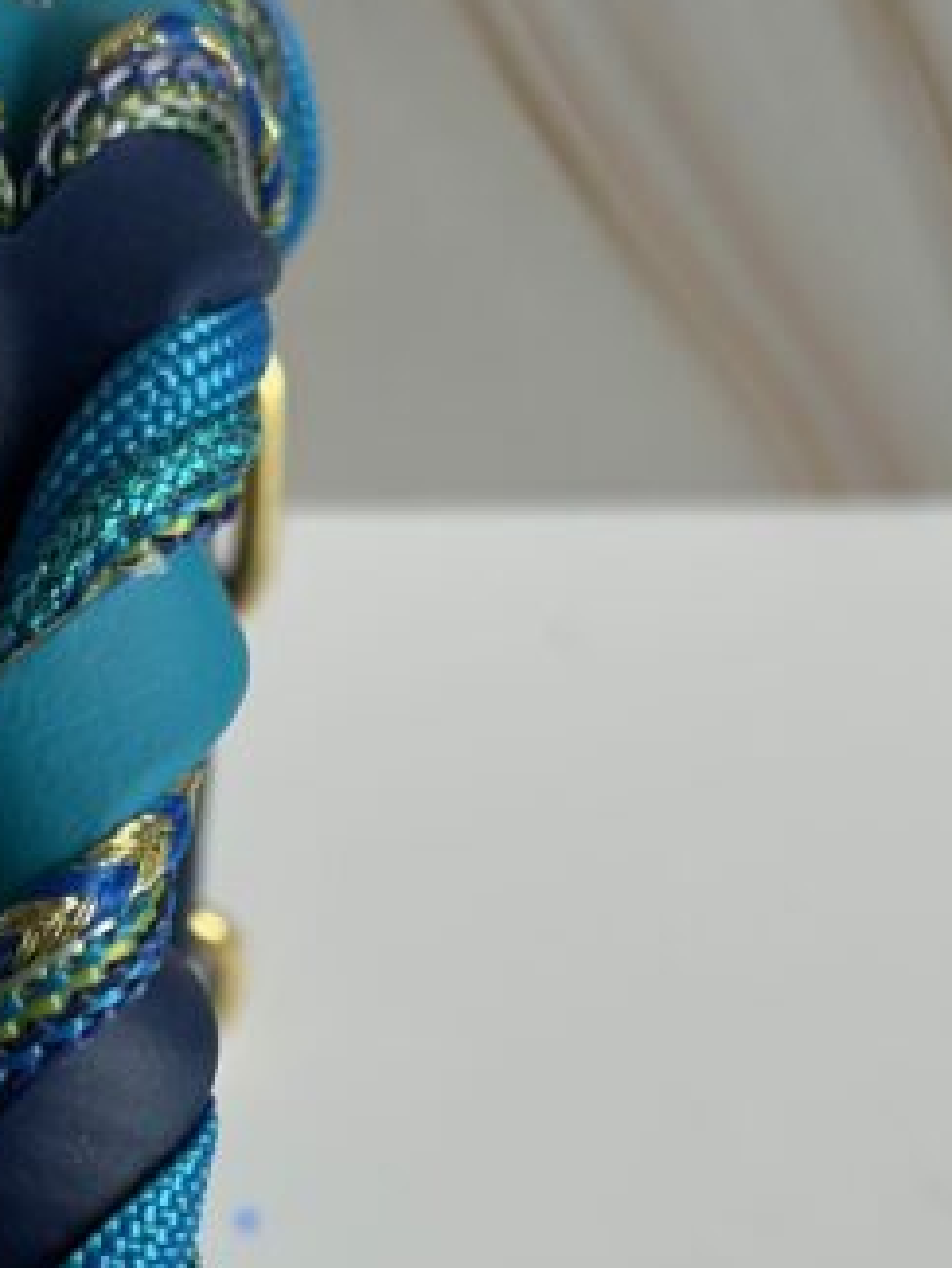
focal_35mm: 118
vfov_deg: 16.5
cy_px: 1100
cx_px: -12
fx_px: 4324
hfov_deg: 12.4
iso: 80
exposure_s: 1/283
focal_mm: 6.86
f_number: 1.78
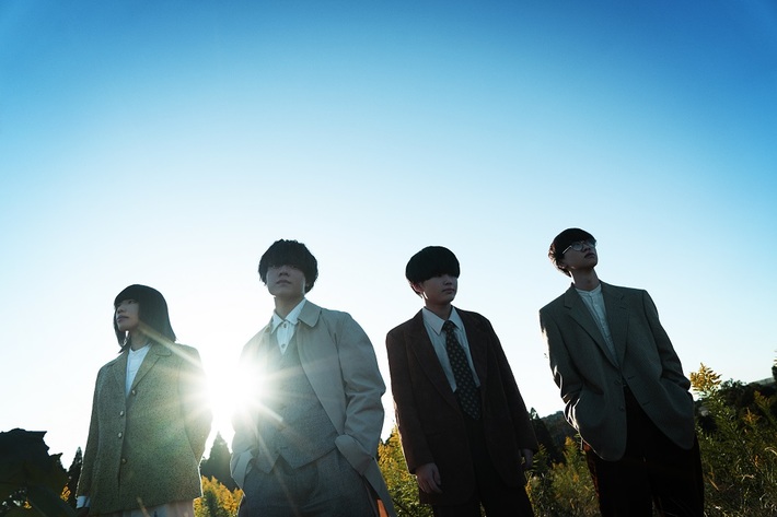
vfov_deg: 53.1
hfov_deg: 73.8
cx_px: 388
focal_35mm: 24
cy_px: 258
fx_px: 518
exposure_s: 1/640
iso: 100
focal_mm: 24
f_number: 4
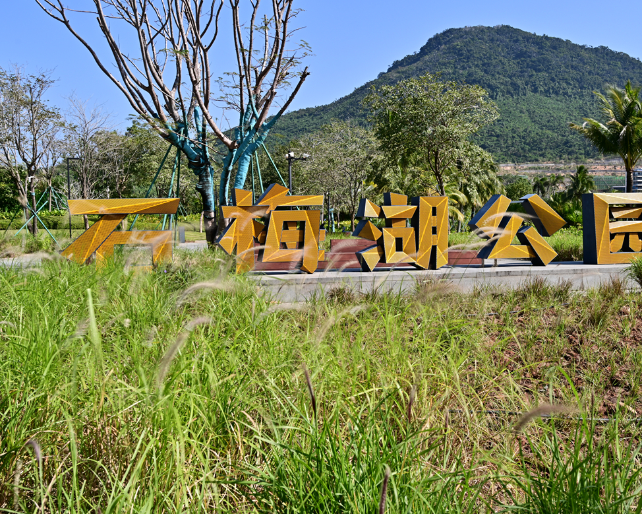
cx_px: 383
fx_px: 714
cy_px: 260
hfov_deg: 48.2
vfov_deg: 39.6
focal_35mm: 38
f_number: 10
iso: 64
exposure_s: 1/2
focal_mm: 32.5
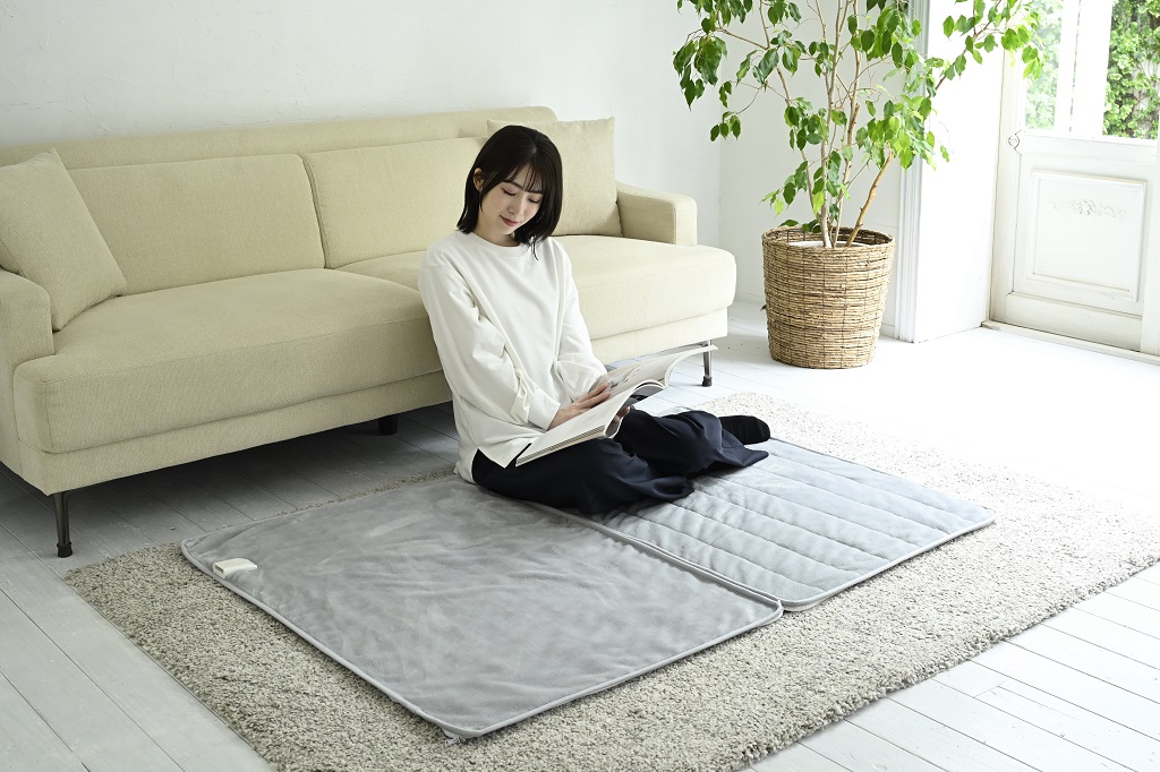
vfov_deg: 31.9
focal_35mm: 42
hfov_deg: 46.4
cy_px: 386
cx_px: 580
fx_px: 1353
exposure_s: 1/15
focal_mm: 42
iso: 800
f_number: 8
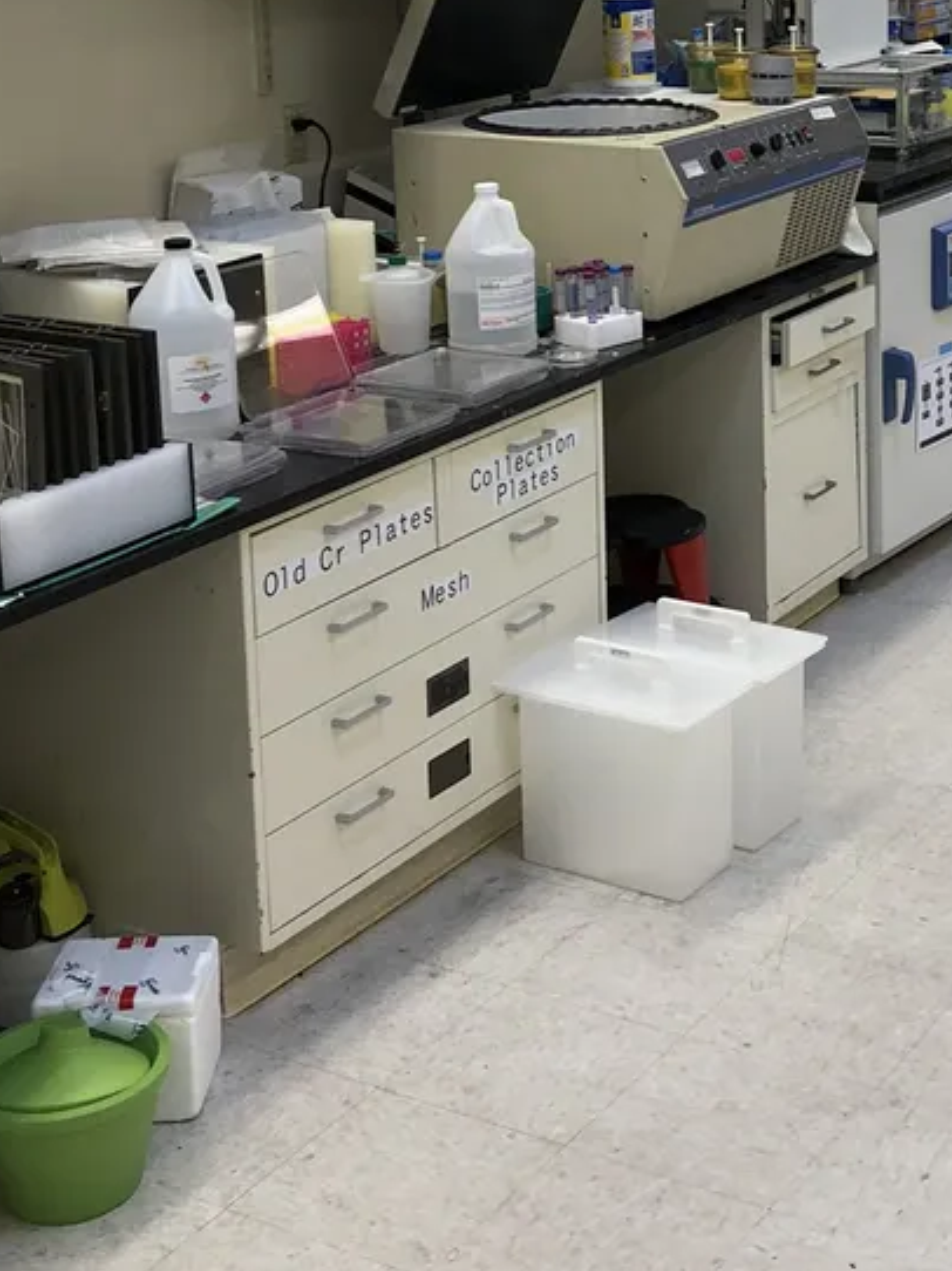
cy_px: 267
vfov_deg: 30.5
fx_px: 2275
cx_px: 832
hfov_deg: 23.1
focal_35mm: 62
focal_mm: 3.99
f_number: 1.8
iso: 25
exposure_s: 1/40
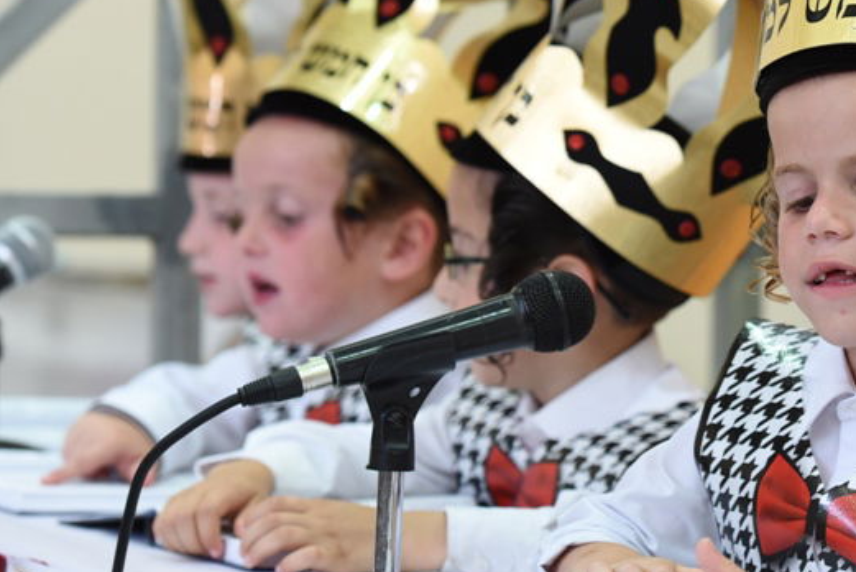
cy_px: 236
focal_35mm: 216
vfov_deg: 6.4
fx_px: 5139
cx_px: 813
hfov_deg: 9.5
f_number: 4.5
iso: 1600
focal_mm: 110
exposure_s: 1/125
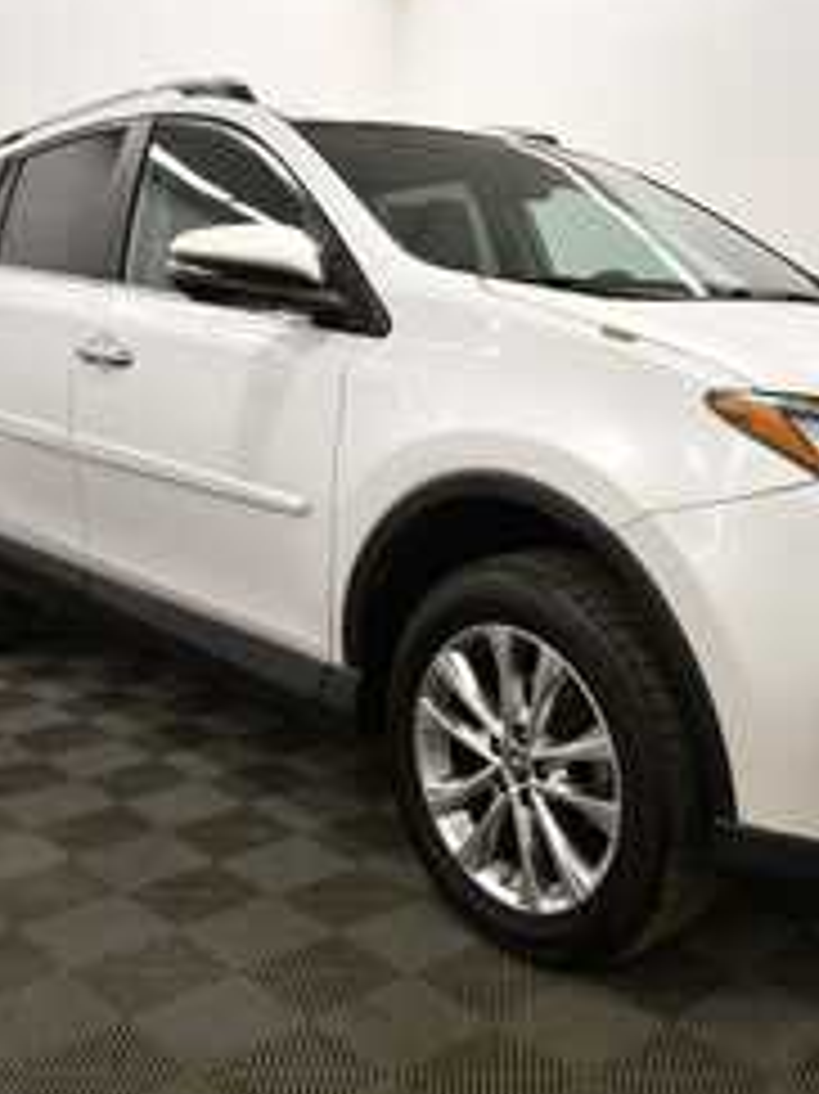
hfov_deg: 37.1
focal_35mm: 38
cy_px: 542
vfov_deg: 49.0
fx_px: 1200
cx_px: 572
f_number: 5.3
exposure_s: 1/250
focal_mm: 16
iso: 800
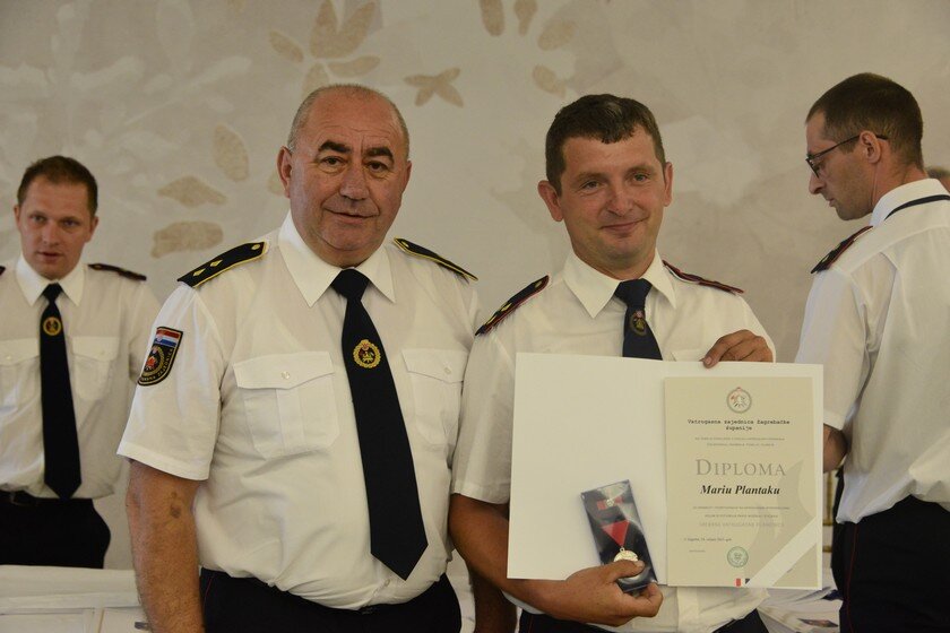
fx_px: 1847
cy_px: 316
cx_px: 475
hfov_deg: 28.8
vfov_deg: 19.5
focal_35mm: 70
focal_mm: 70
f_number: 6.3
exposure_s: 1/125
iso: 4000
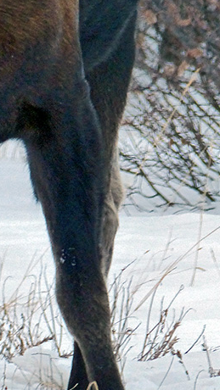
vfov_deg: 2.0
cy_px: 252
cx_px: -93
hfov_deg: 1.1
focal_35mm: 1060
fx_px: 10985
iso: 320
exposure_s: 1/250
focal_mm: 91.5
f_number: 3.5
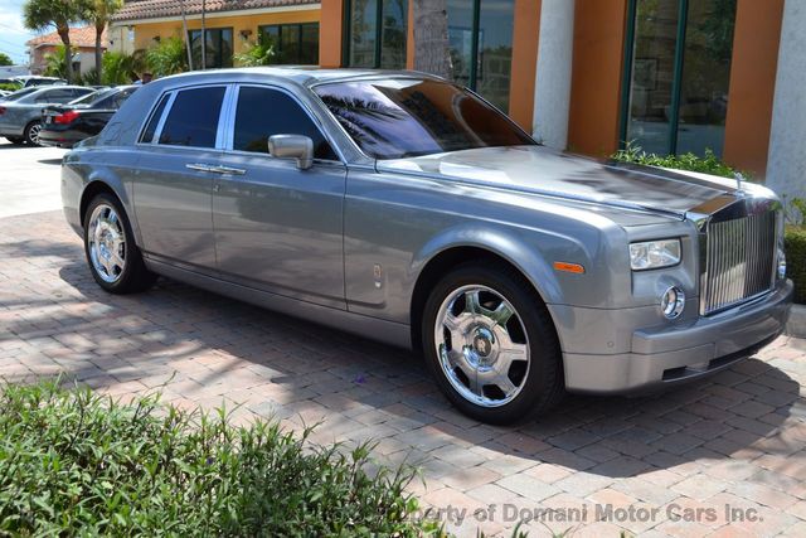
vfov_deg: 34.2
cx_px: 403
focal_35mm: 39
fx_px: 873
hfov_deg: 49.5
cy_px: 269
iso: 100
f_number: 7.1
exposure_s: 1/200
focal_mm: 26
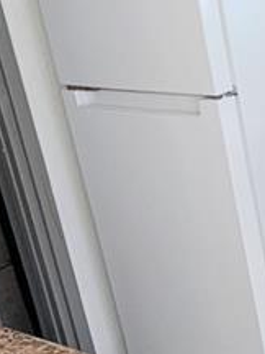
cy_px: 262
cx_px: 355
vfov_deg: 21.8
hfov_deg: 15.7
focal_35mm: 89
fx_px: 908
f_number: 2.2
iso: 41
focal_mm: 2.35
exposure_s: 1/120
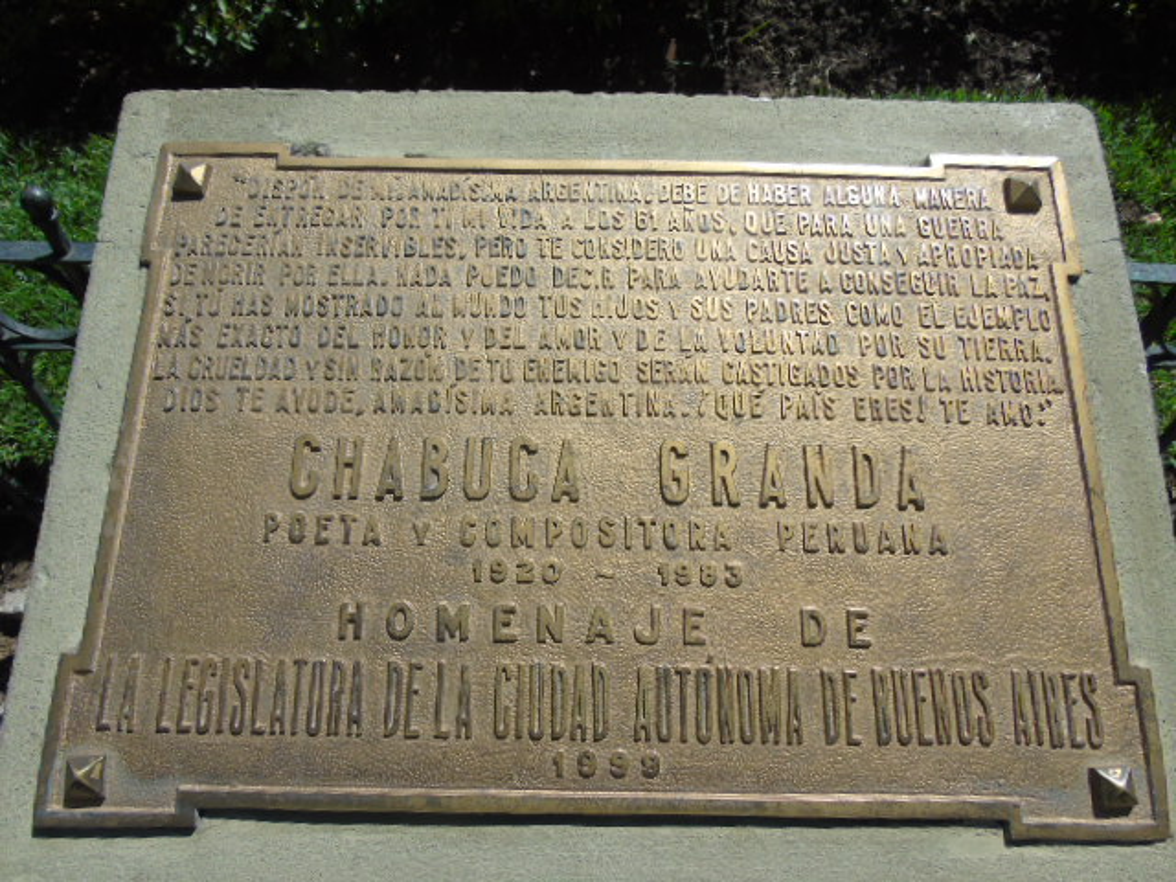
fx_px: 849
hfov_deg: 69.4
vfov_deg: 54.9
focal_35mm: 25
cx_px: 588
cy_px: 441
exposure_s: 1/1000
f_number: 3.8
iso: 80
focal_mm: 4.4
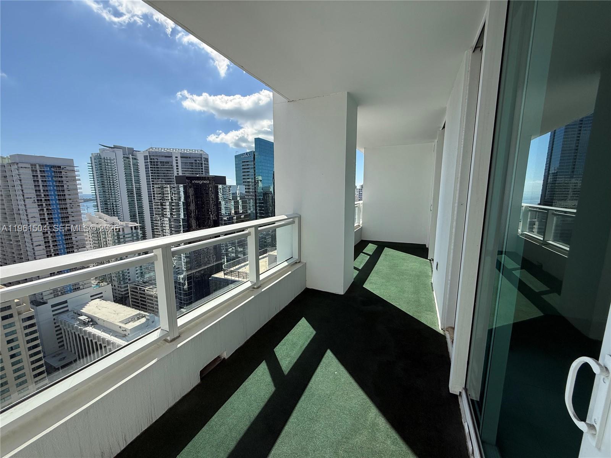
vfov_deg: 85.7
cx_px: 306
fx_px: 247
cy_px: 229
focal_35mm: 14
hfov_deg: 102.1
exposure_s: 1/2165
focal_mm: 2.22
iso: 64
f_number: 2.2
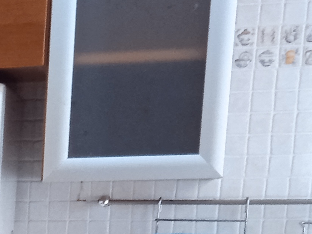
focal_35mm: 141
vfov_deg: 9.7
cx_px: -320
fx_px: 1271
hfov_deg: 12.3
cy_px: 489
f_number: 2.2
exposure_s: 1/25
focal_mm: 3.43
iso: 652
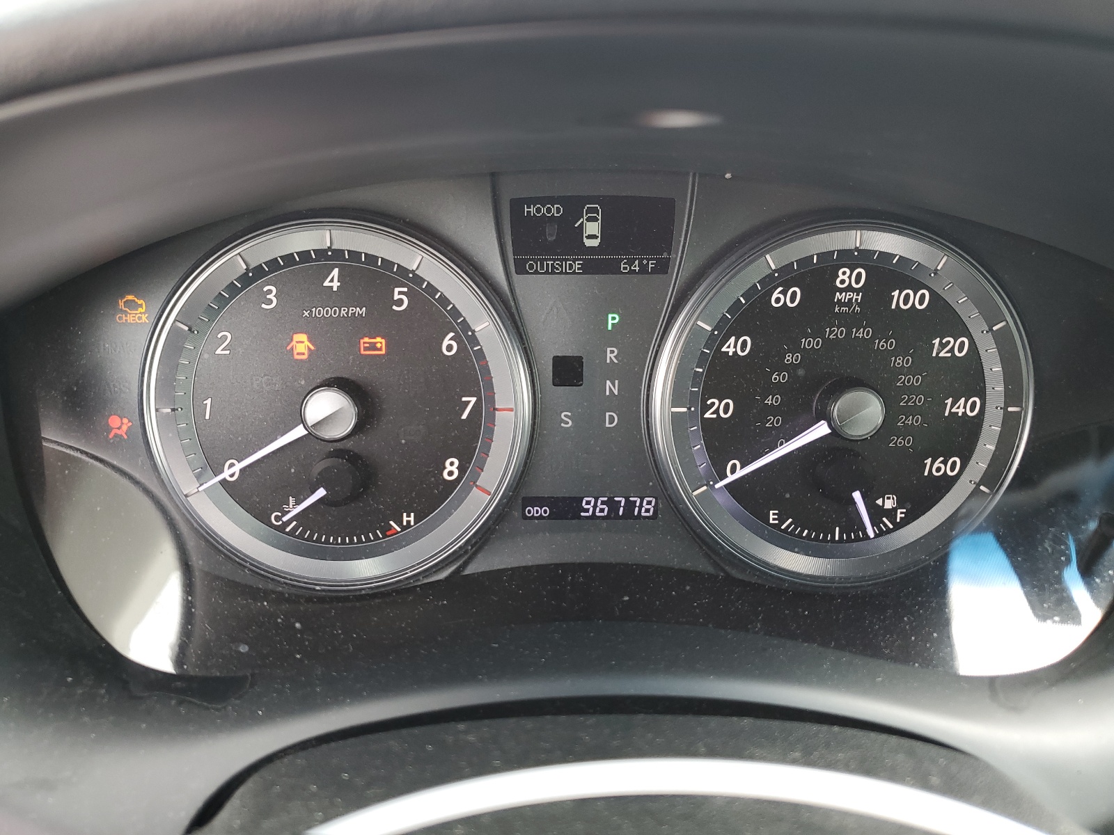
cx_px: 557
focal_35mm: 26
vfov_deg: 53.1
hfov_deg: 67.3
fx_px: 837
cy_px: 418
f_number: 1.5
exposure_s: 1/60.2
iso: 56
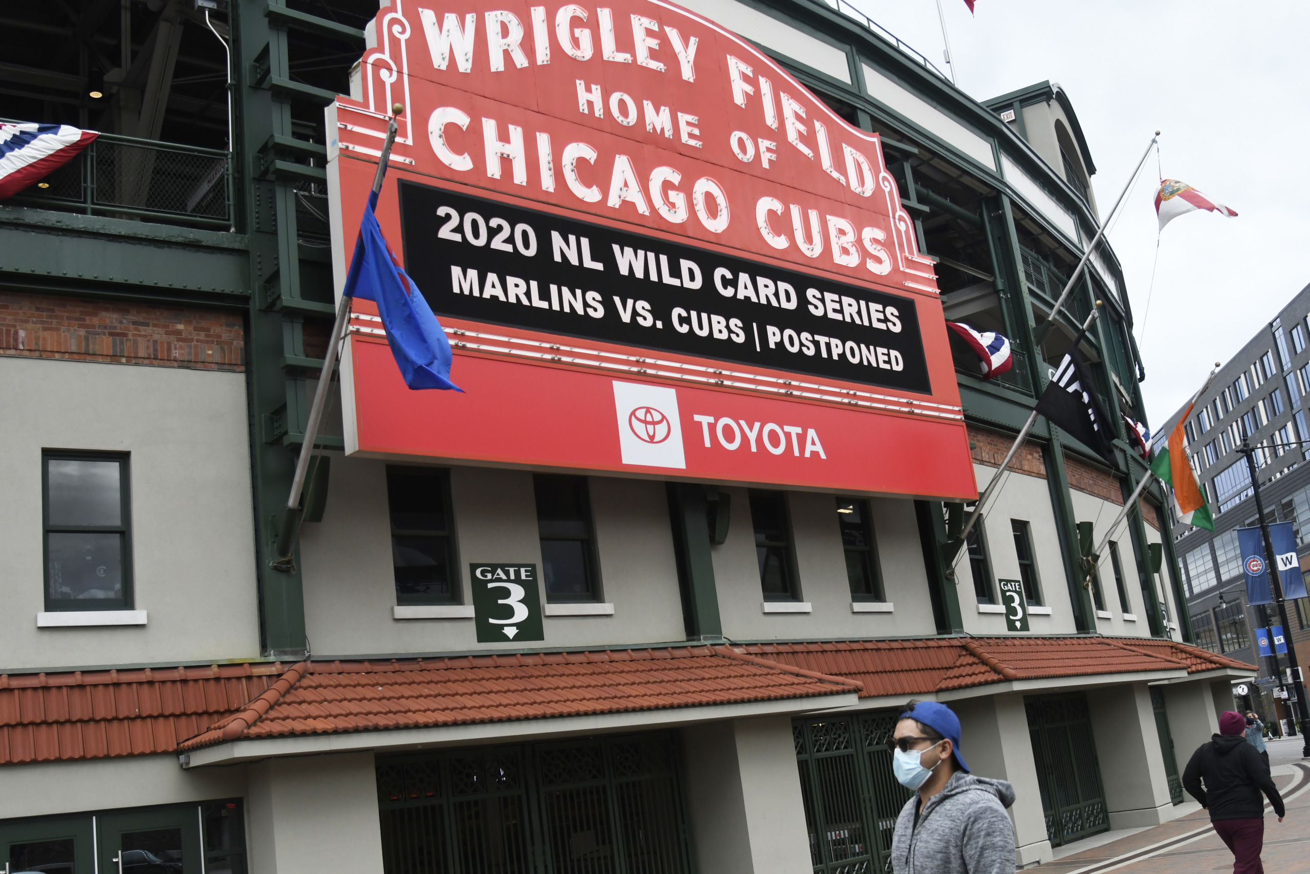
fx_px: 1310
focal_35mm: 36
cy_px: 437
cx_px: 655
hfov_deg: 53.1
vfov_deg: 36.9
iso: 720
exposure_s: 1/2500
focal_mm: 24
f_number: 4.5
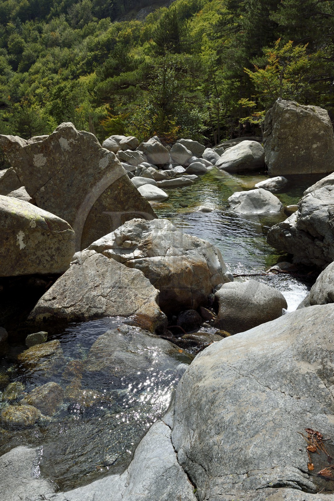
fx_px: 446
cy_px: 250
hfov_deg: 41.1
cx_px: 167
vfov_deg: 58.7
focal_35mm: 32
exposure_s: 1/250
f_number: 14
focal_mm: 32
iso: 200
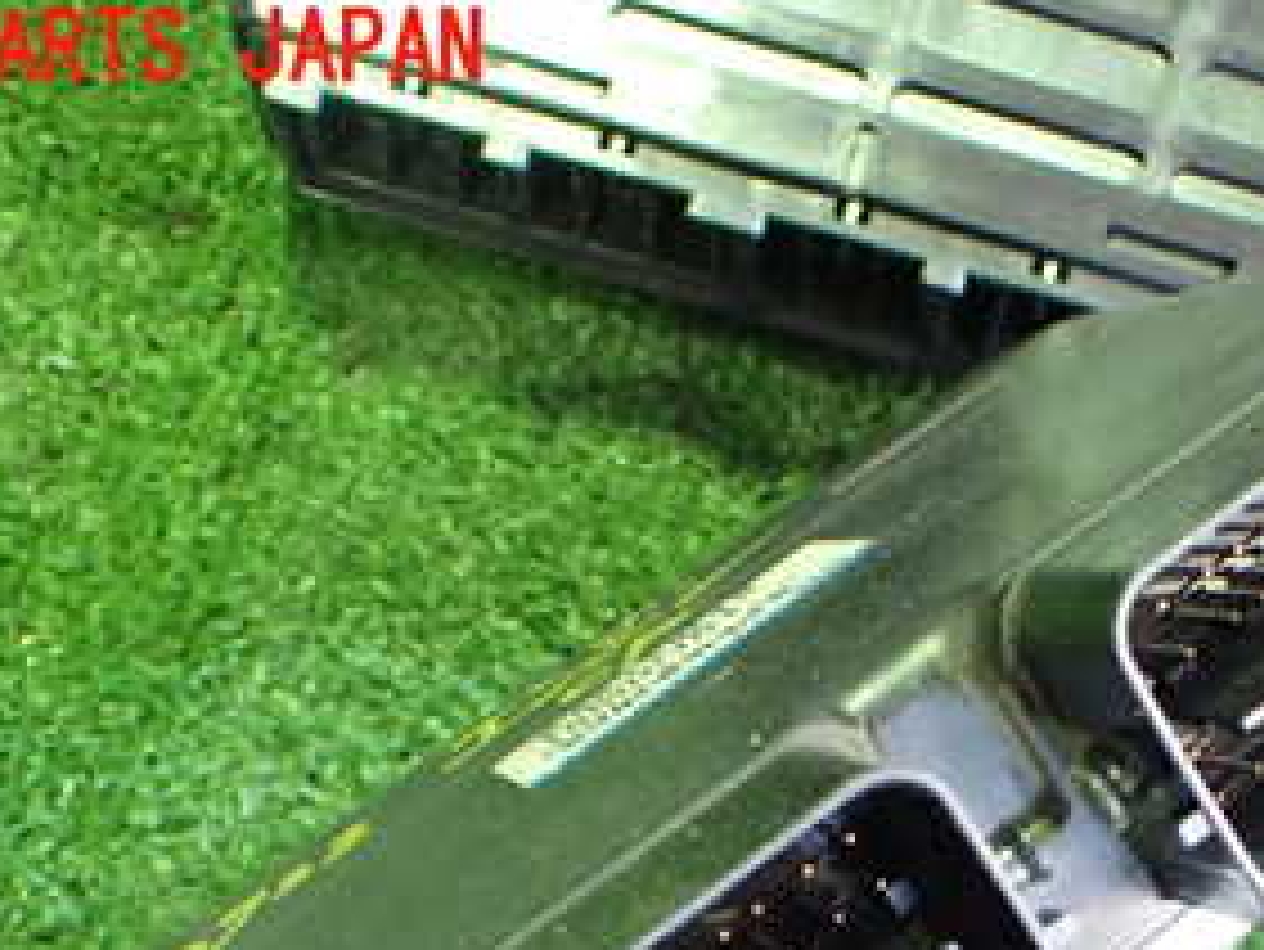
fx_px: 2338
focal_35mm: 64
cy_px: 1009
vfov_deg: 21.9
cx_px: 1017
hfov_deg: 29.5
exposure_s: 1/30
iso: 800
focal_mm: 5.4
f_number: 2.3
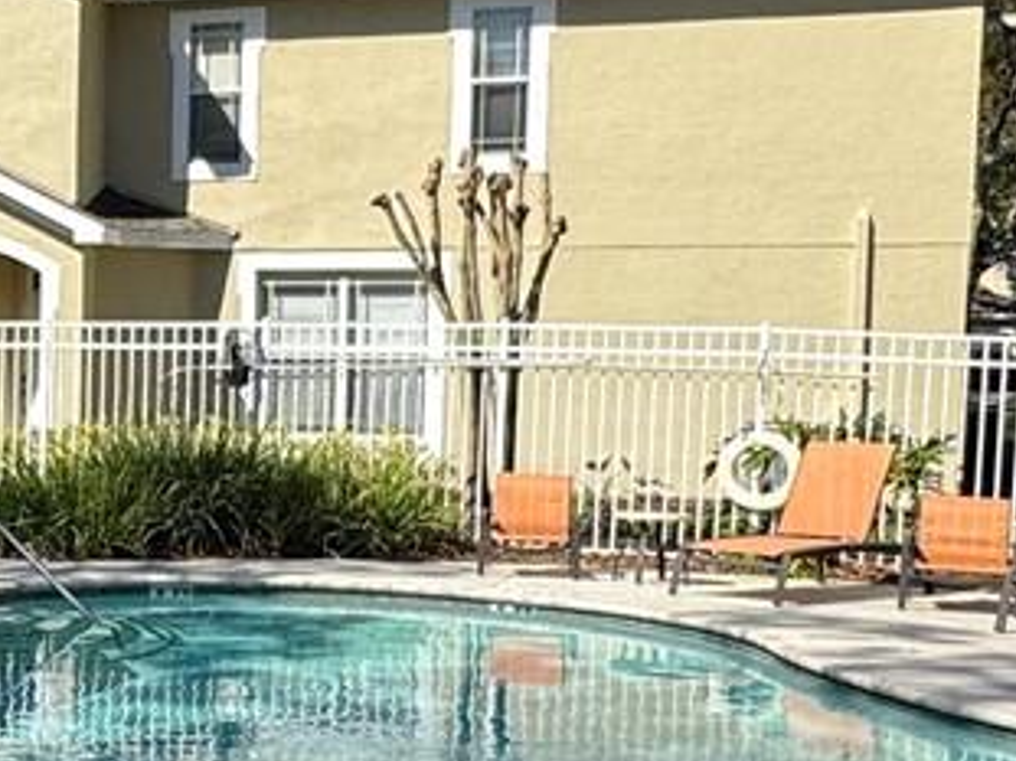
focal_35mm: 72
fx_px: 2112
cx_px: -183
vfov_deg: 20.4
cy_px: 503
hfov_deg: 24.6
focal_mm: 2.22
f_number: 2.2
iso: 50
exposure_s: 1/1477
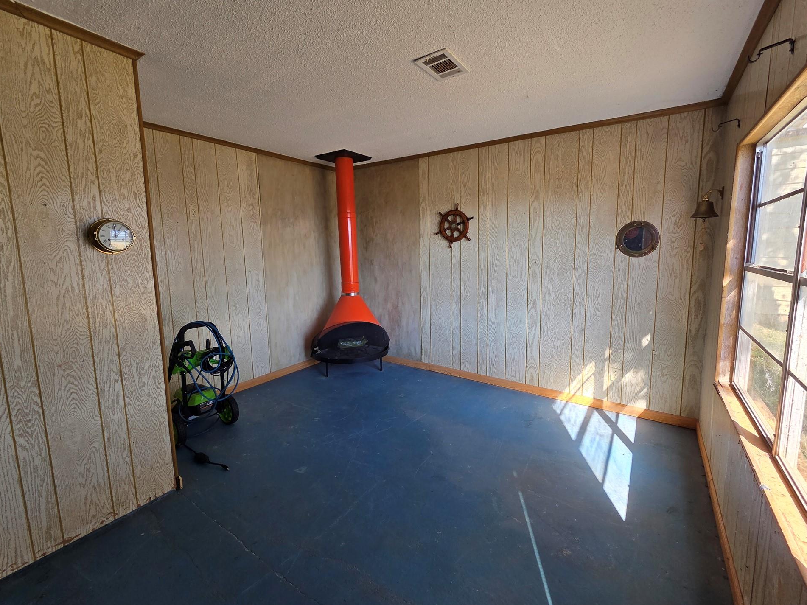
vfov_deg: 85.7
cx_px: 403
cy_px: 299
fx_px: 326
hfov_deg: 102.1
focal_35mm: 14
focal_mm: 2.2
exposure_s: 1/124
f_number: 2.2
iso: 50
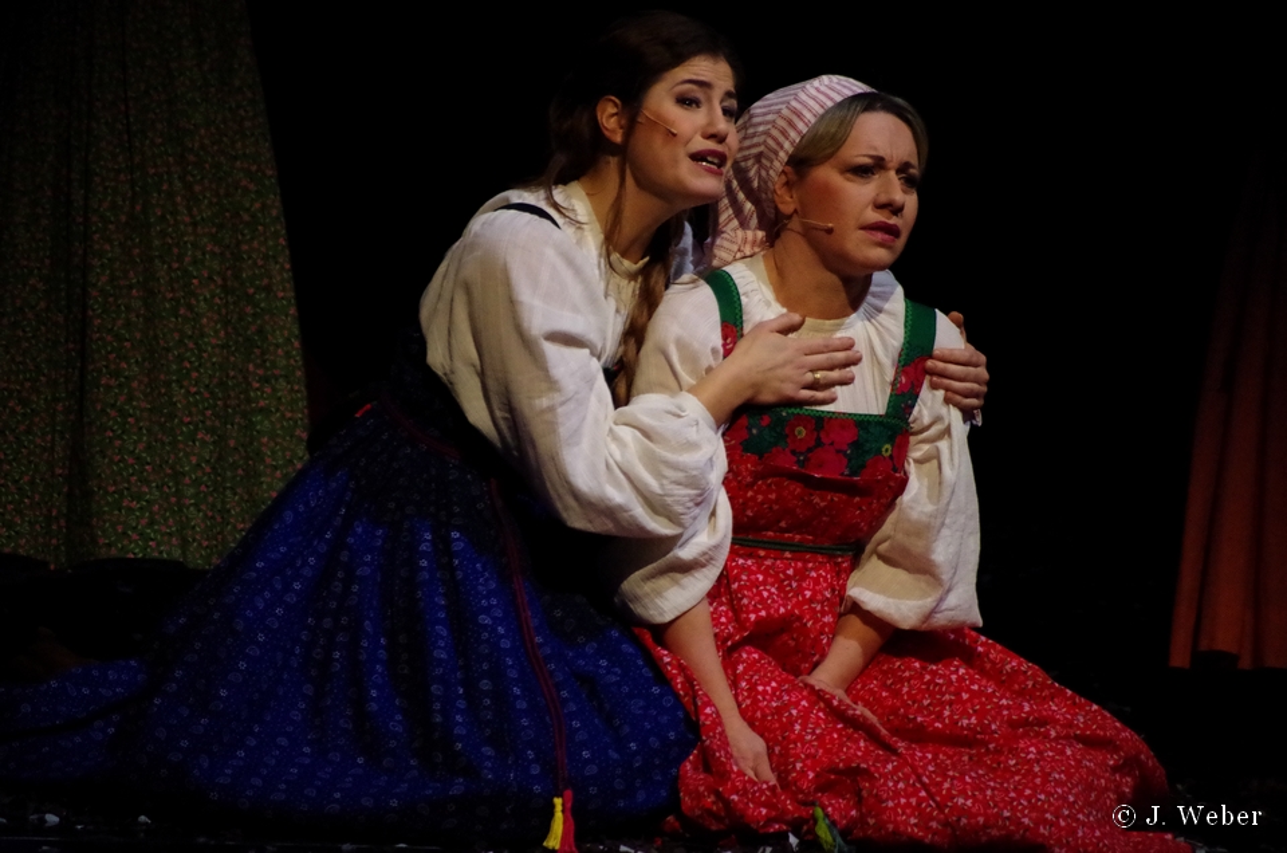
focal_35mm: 300
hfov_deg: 6.9
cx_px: 644
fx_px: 10704
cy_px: 426
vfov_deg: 4.6
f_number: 5.6
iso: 6400
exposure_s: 1/800
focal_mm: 200
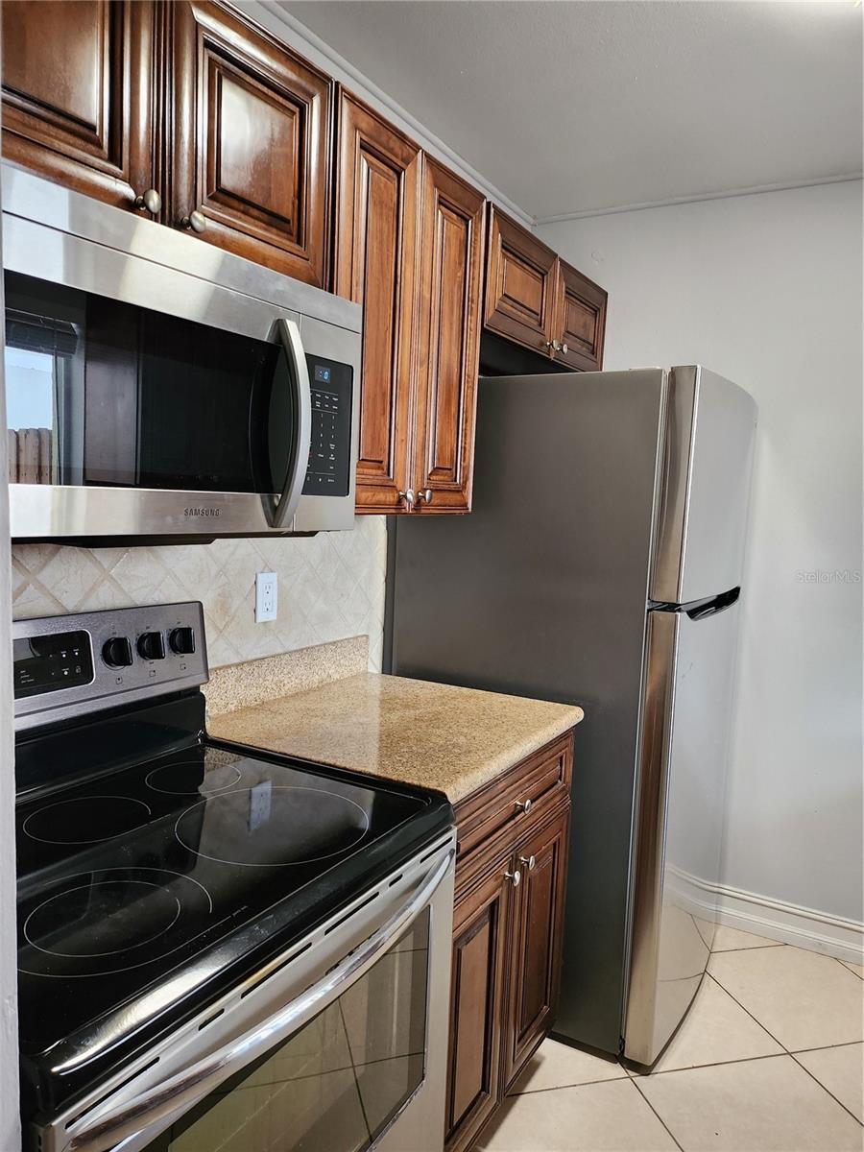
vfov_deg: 71.6
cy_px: 576
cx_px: 432
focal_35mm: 24
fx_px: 799
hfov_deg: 56.8
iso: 640
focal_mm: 5
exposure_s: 1/60
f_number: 1.8
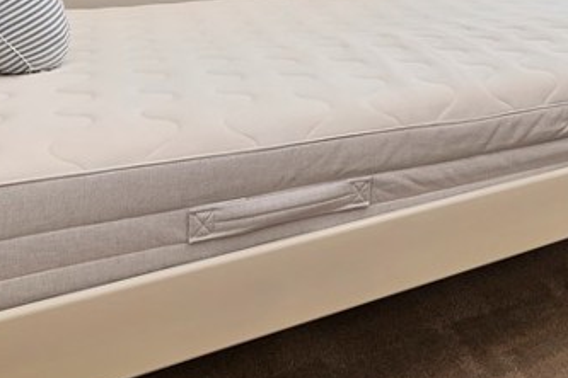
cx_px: 636
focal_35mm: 43
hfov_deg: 37.4
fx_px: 678
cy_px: -110
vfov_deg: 26.6
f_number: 10
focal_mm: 14
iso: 500
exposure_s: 1/8
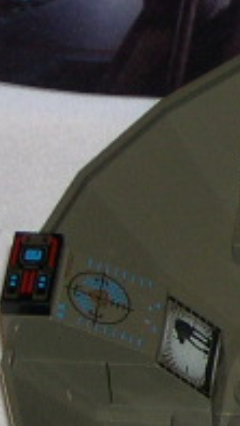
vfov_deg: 5.7
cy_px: 221
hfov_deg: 3.2
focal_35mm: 379
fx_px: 4282
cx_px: 681
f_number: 3.7
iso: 100
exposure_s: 1/60
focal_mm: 14.2
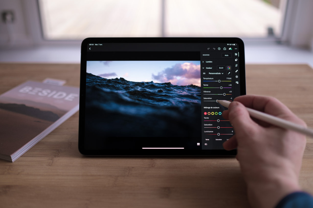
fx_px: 304
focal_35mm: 35
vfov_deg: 37.8
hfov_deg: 54.4
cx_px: 156
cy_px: 104
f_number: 1.6
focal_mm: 23
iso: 320
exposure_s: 1/70
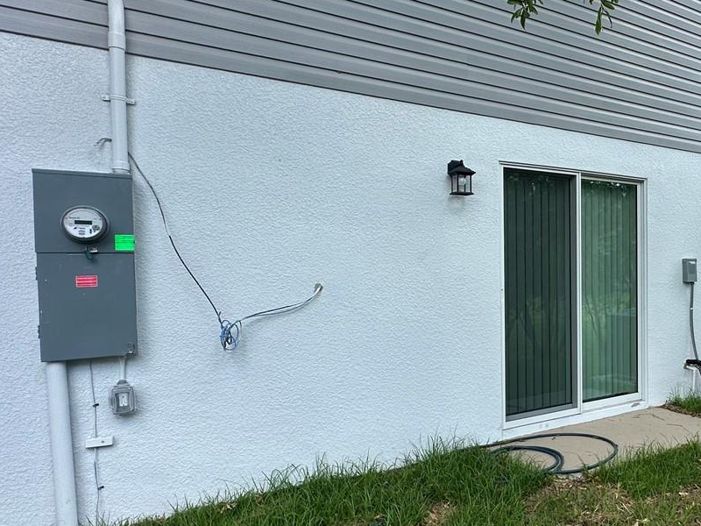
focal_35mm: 28
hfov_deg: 57.9
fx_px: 567
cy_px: 280
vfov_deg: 49.7
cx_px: 577
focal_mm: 2.22
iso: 40
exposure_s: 1/460
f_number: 2.2
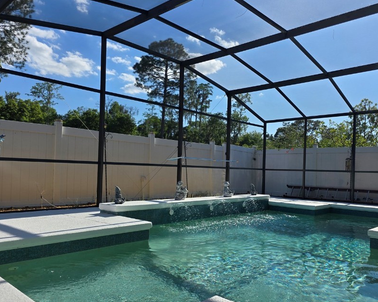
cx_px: 220
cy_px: 160
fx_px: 324
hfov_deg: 60.1
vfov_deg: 49.9
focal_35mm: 29
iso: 12
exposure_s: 1/792
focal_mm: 6.3
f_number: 1.7
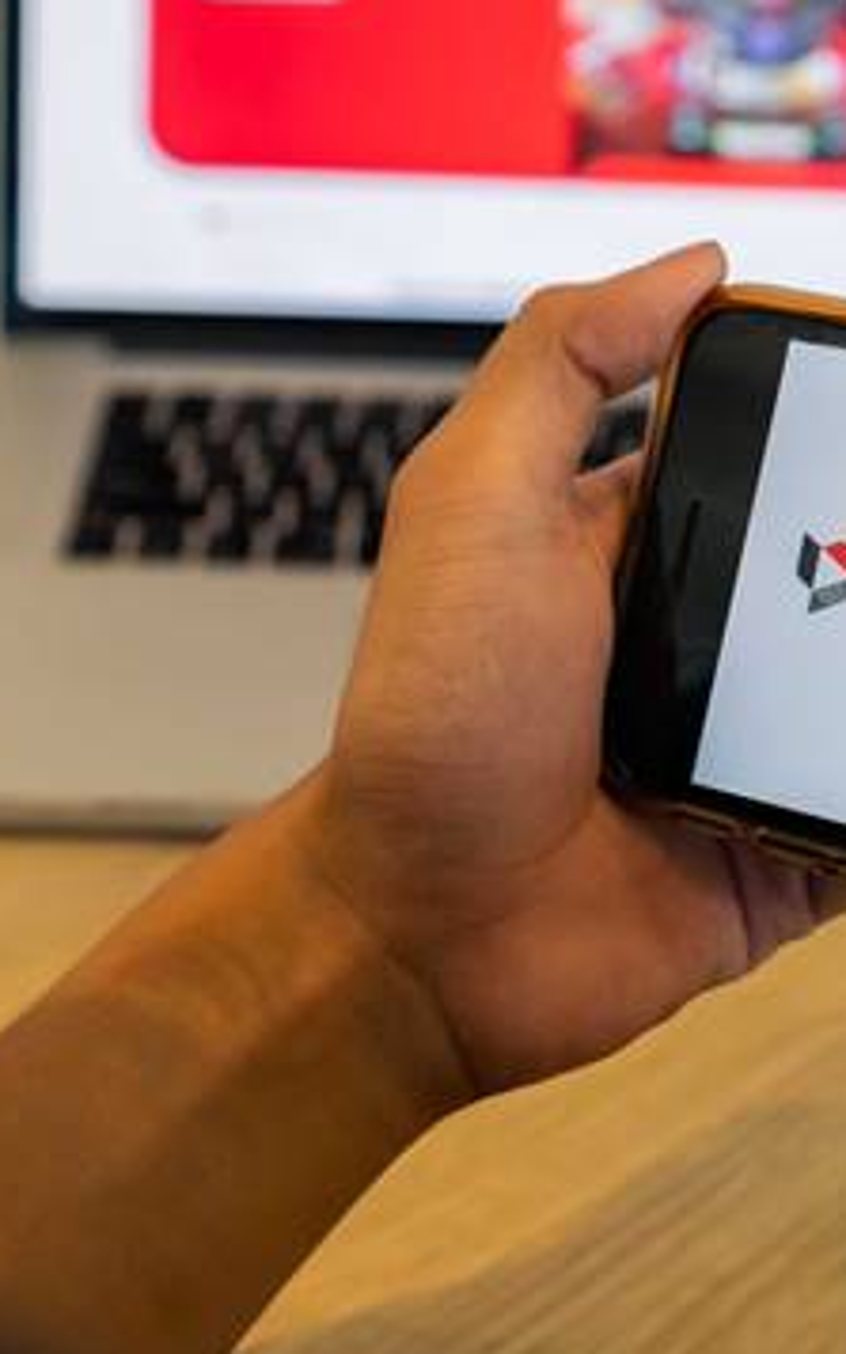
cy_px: 611
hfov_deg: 18.4
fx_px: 2583
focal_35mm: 70
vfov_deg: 29.4
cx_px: 679
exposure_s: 1/125
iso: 640
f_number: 2.8
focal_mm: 23
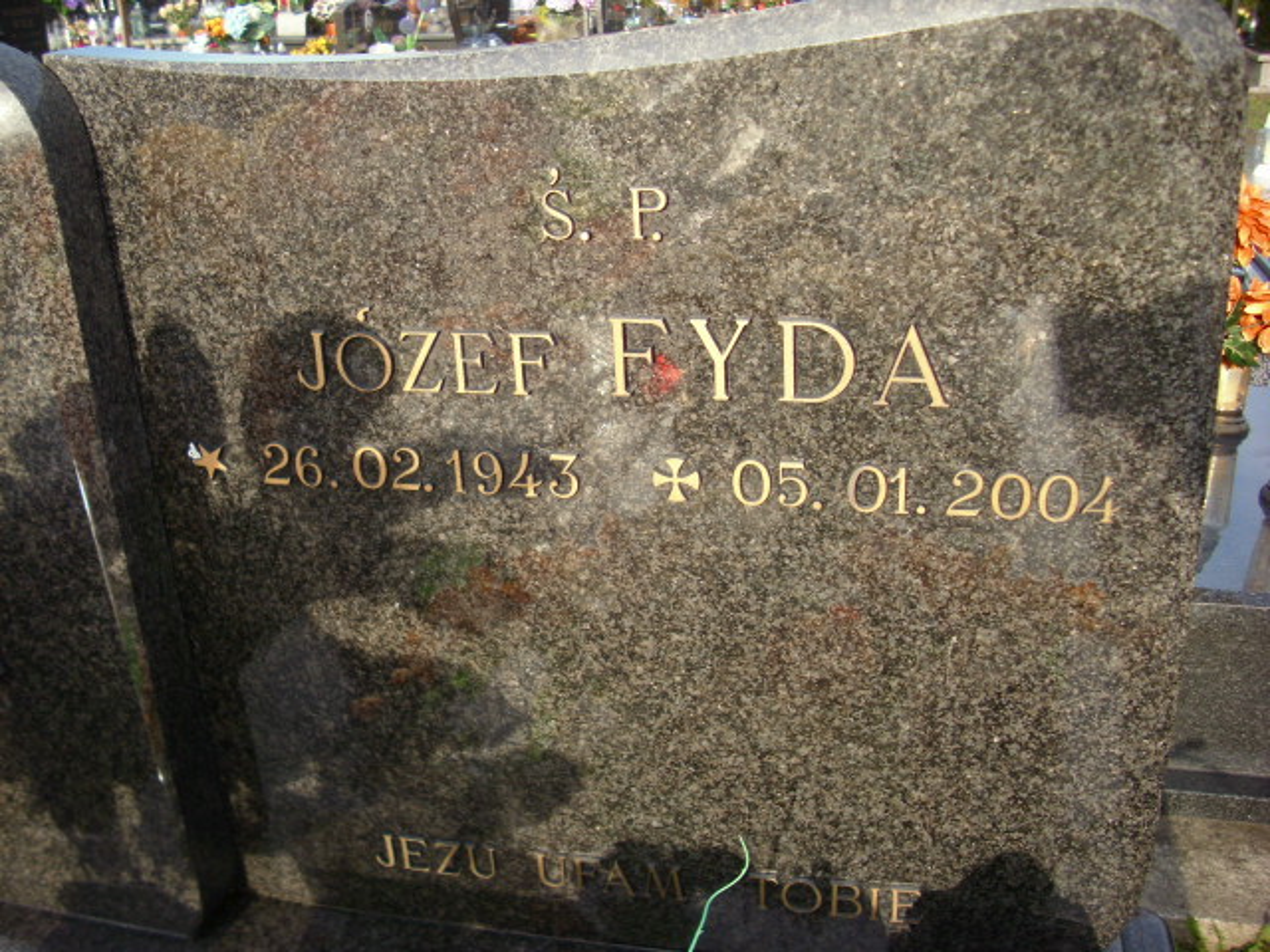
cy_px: 476
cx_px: 635
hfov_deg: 50.1
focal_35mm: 37
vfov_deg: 38.7
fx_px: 1357
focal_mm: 6.2
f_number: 2.8
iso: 50
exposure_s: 1/309
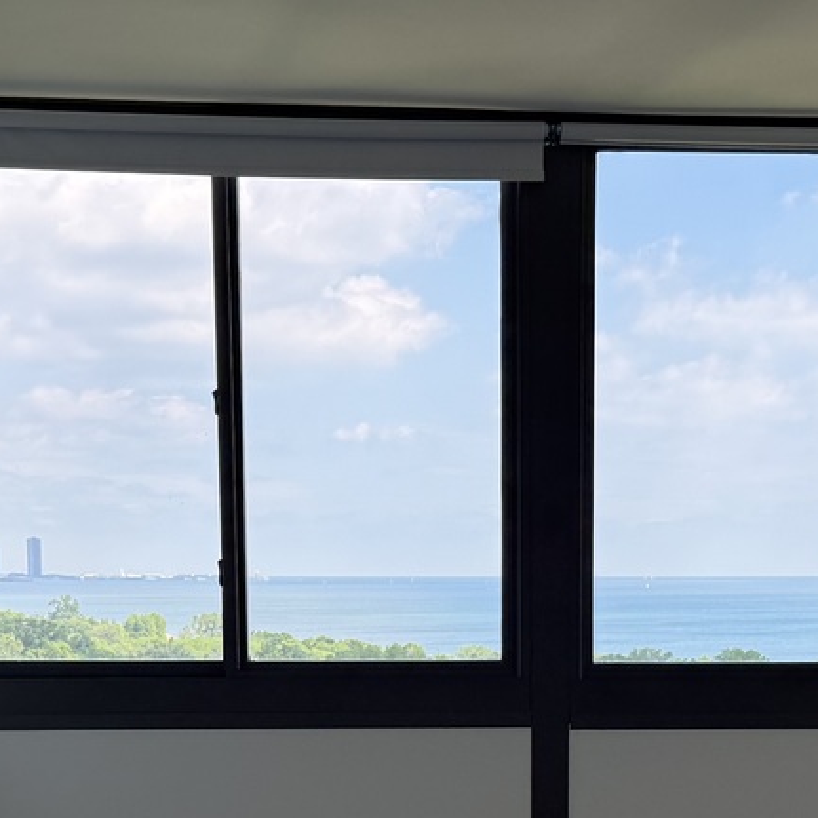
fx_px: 1898
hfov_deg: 24.2
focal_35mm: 71
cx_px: 531
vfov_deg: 23.7
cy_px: 738
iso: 100
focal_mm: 6.76
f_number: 1.78
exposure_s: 1/1292
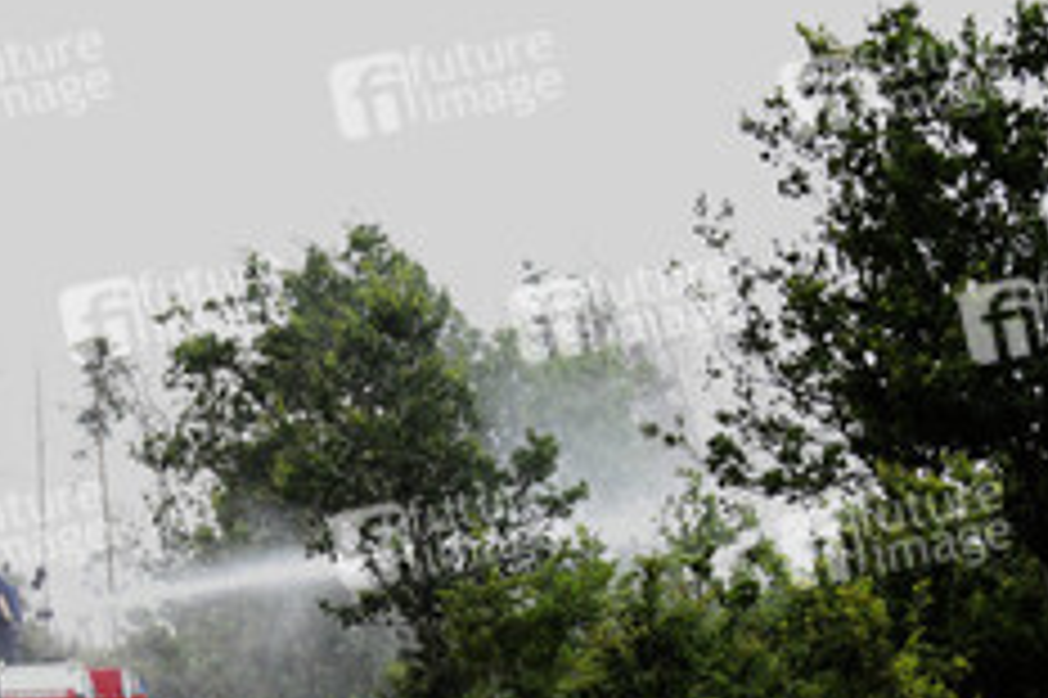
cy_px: 648
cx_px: 506
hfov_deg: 10.8
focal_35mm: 190
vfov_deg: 7.2
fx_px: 5527
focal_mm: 98
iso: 6400
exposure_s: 1/8000
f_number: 5
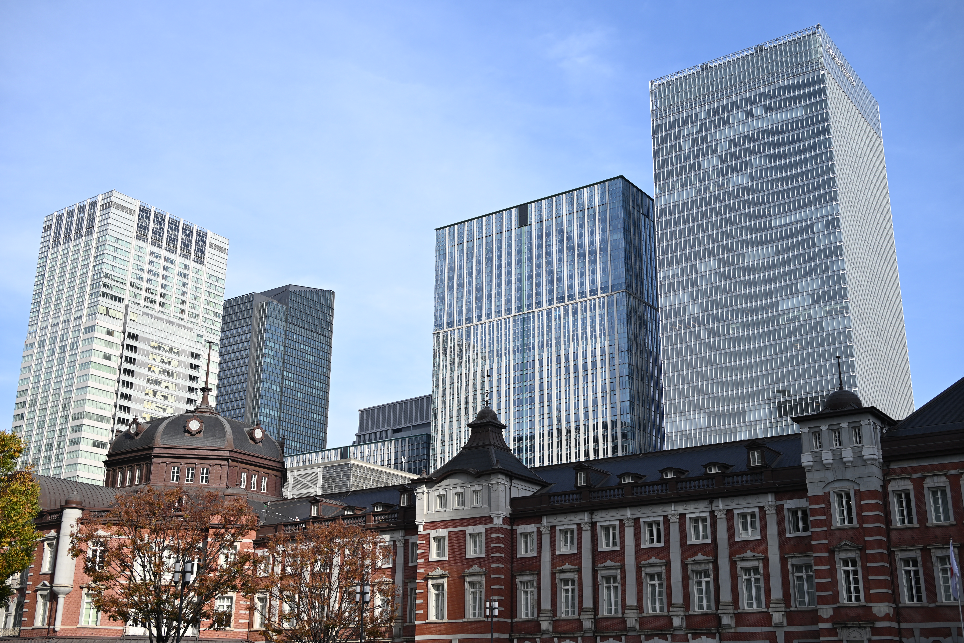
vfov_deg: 33.4
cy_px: 322
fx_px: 1071
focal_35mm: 40
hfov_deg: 48.5
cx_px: 482
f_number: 4
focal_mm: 40
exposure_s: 1/800
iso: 100
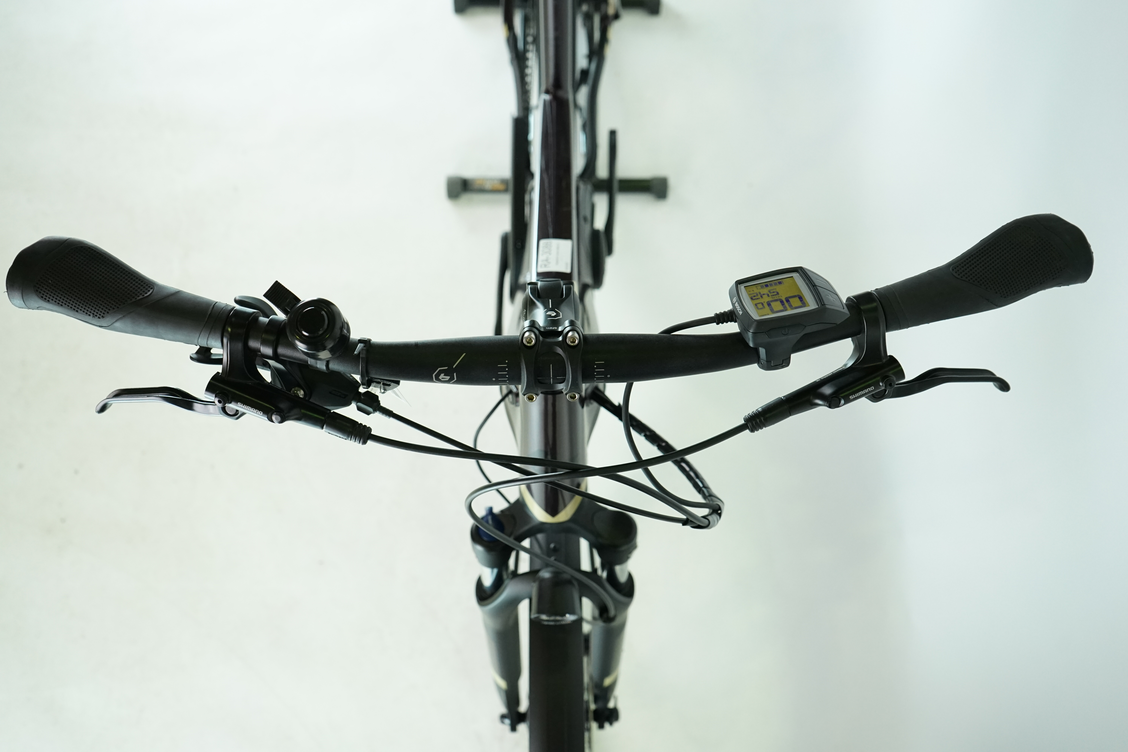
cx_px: 564
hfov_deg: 58.7
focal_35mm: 32
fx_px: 1003
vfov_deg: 41.1
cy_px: 376
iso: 2000
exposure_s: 1/200
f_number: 5
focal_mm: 32
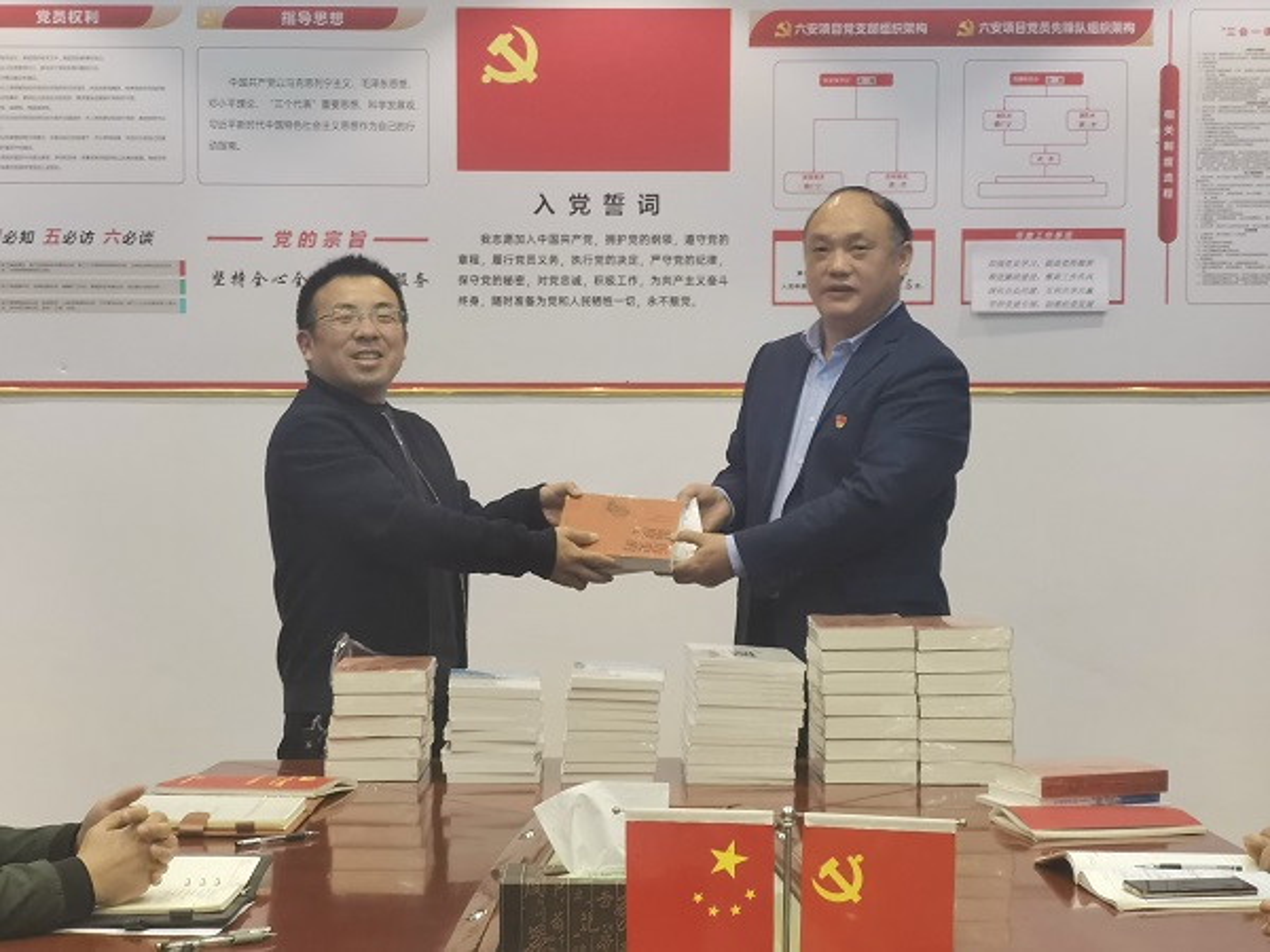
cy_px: 476
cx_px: 635
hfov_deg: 21.8
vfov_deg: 16.4
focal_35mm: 90
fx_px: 3302
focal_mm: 6.4
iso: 250
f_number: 2.4
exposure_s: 1/50
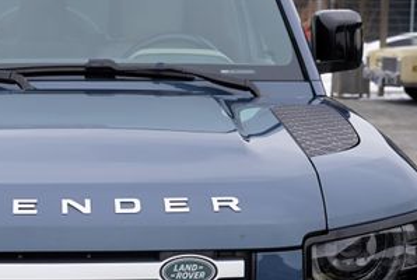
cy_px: 246
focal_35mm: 110
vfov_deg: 12.4
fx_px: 1277
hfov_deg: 18.3
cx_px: 59
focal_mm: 32
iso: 100
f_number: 4.5
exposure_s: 1/100
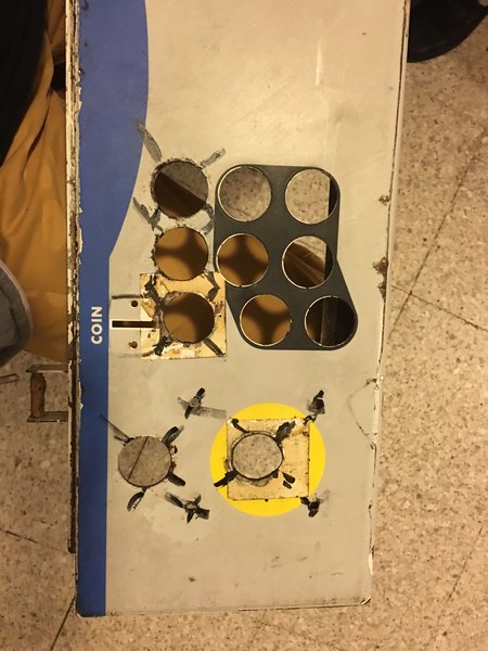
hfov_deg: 48.2
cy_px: 326
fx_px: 545
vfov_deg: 61.7
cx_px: 244
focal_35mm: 29
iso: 64
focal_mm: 4.15
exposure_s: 1/4
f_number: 2.2
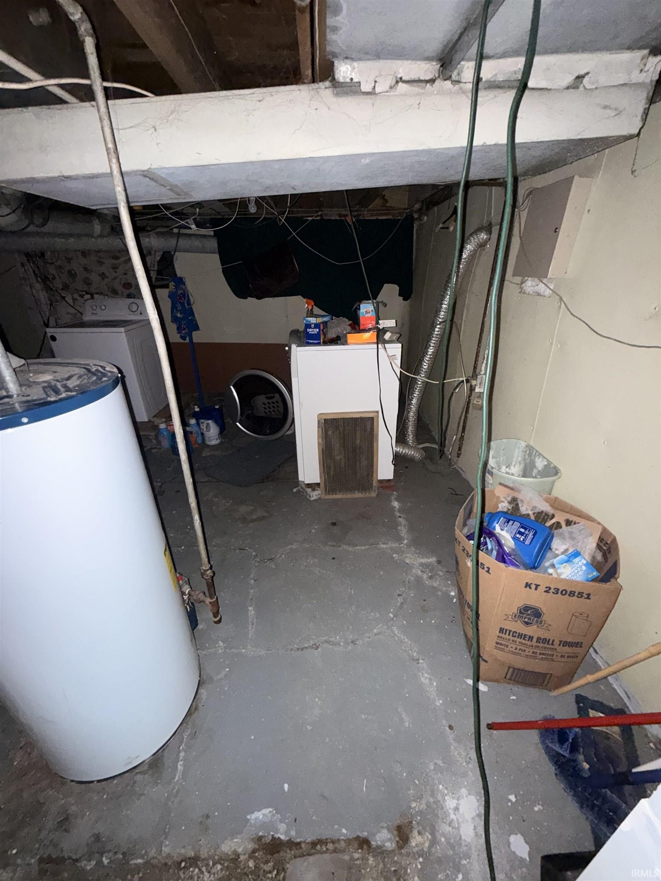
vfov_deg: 102.1
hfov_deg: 85.7
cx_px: 330
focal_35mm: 14
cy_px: 440
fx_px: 356
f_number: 2.2
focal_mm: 2.22
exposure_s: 1/16
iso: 500
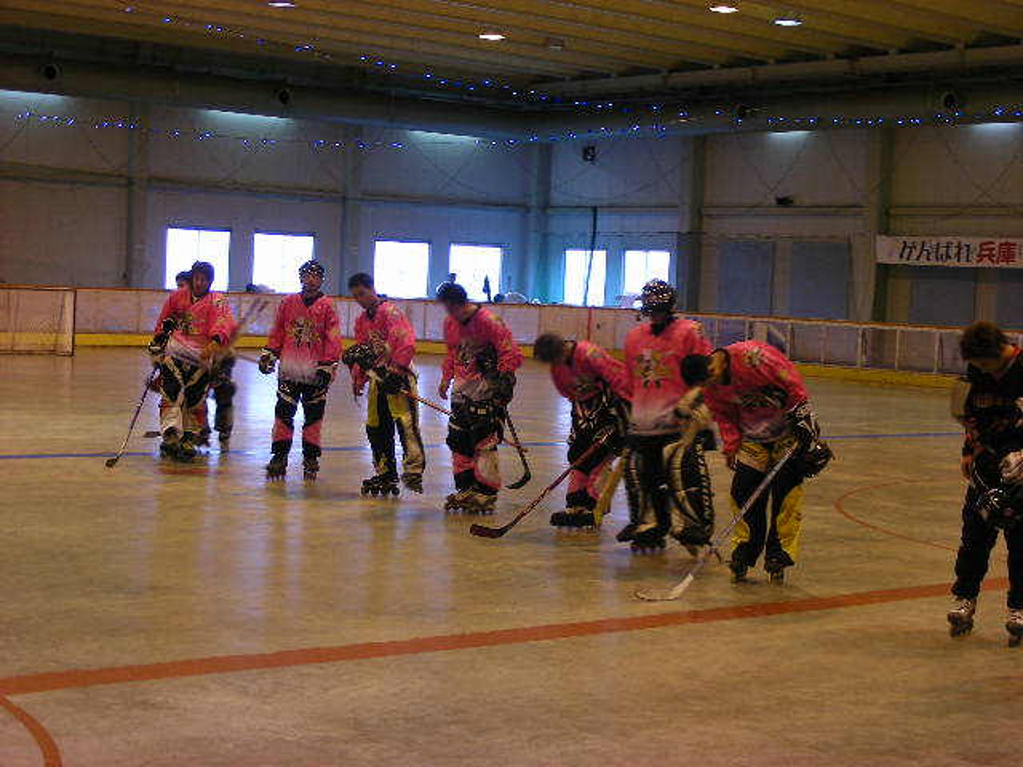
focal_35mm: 63
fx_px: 1862
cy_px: 384
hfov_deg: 30.7
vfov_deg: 23.3
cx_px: 512
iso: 116
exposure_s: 1/30
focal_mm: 10.5
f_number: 3.5
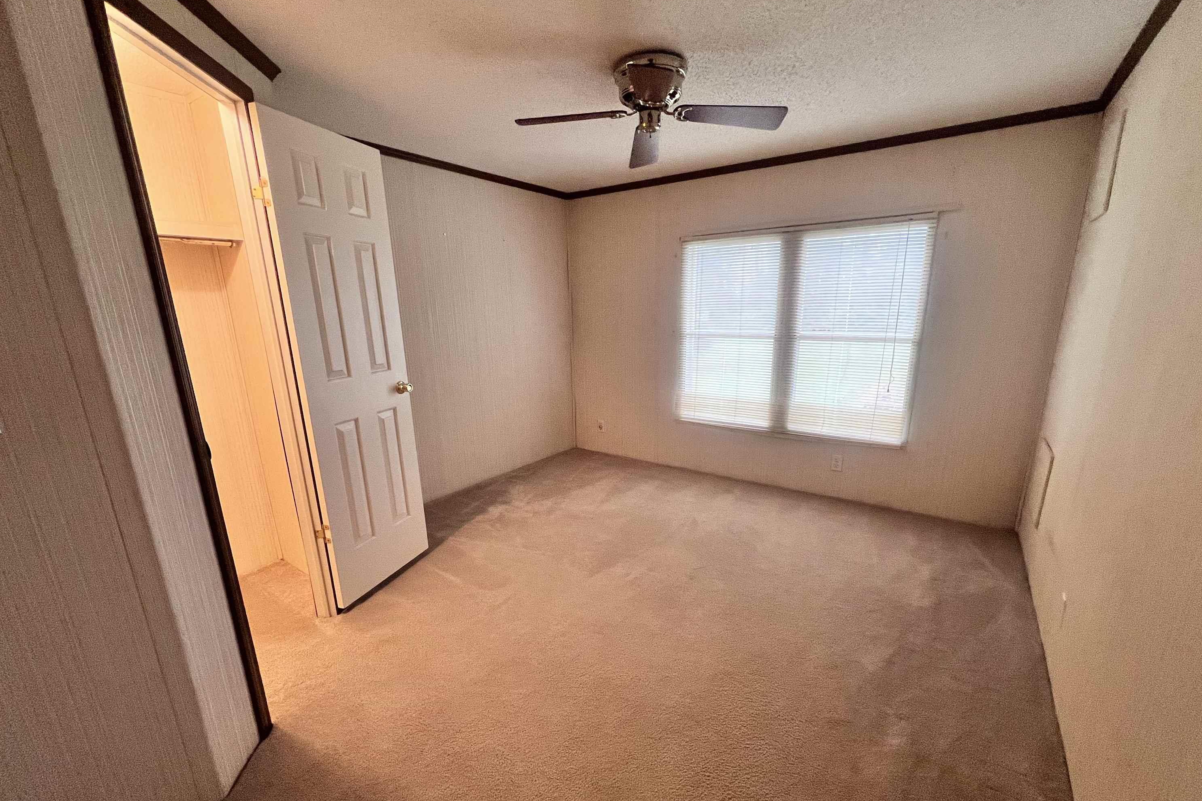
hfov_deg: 104.2
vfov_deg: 81.0
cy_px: 435
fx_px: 467
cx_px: 615
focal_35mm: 14
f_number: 1.8
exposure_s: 1/60
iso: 320
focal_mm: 1.57
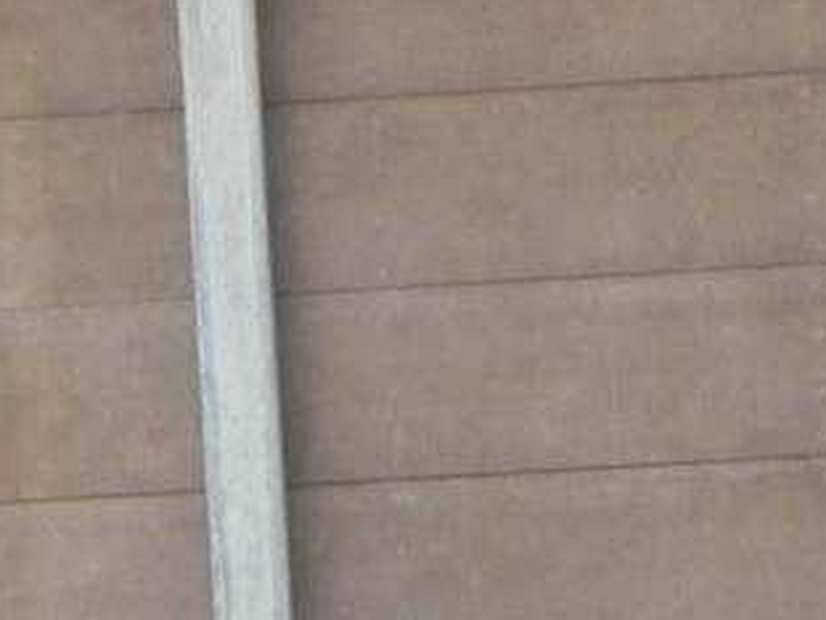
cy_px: 983
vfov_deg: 1.8
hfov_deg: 2.4
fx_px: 19829
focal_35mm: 831
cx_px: -450
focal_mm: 28.8
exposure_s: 1/54.1
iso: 160
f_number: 4.5
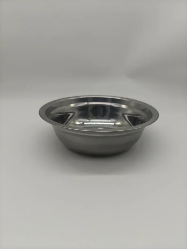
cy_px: 124
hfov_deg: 58.9
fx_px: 166
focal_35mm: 23
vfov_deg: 73.9
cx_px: 94
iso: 64
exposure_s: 1/140
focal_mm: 6.06
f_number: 1.6
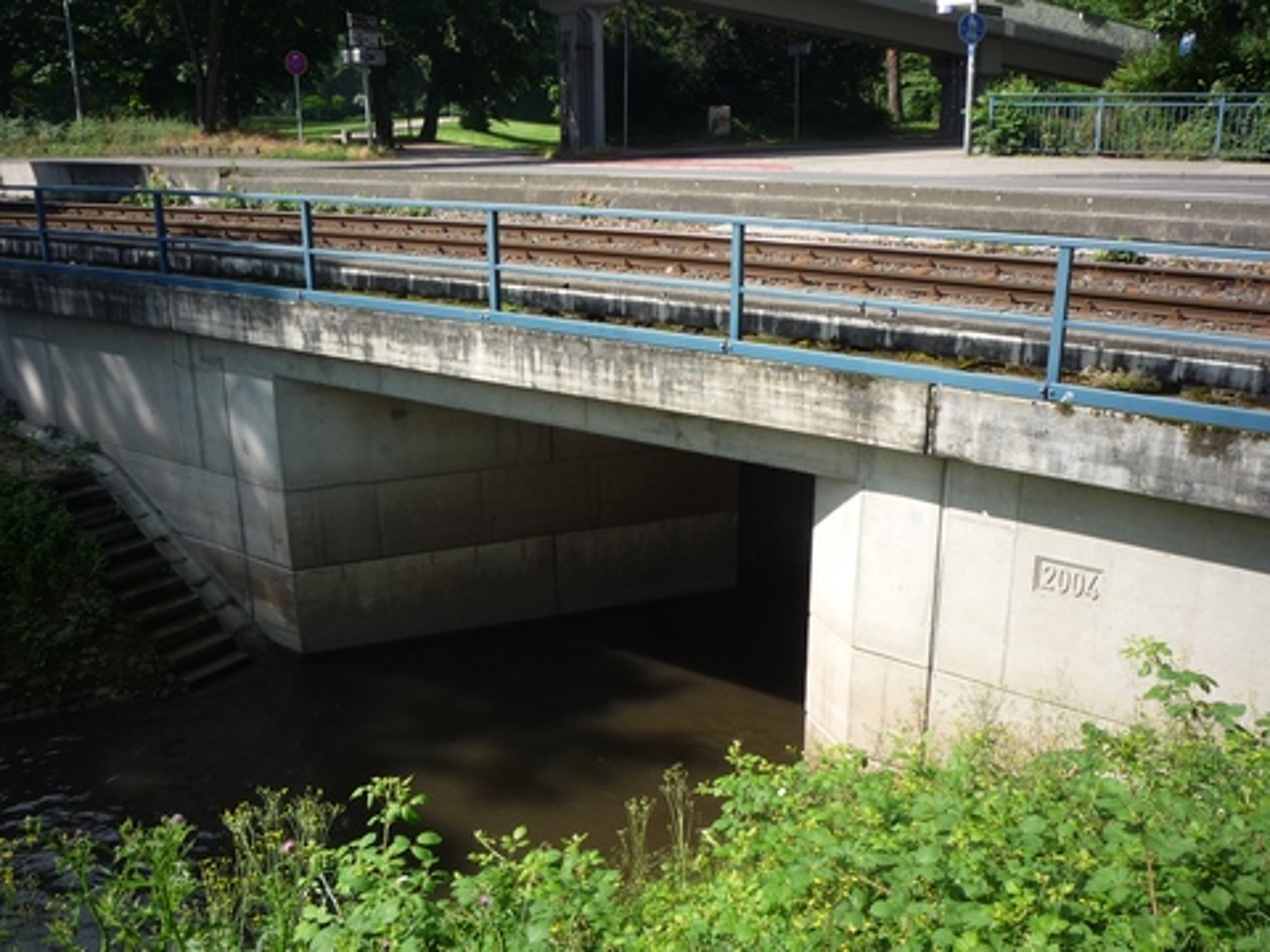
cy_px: 476
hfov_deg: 56.8
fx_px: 1174
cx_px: 635
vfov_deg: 44.2
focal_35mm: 32
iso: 100
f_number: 4
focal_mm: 5.2
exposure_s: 1/400
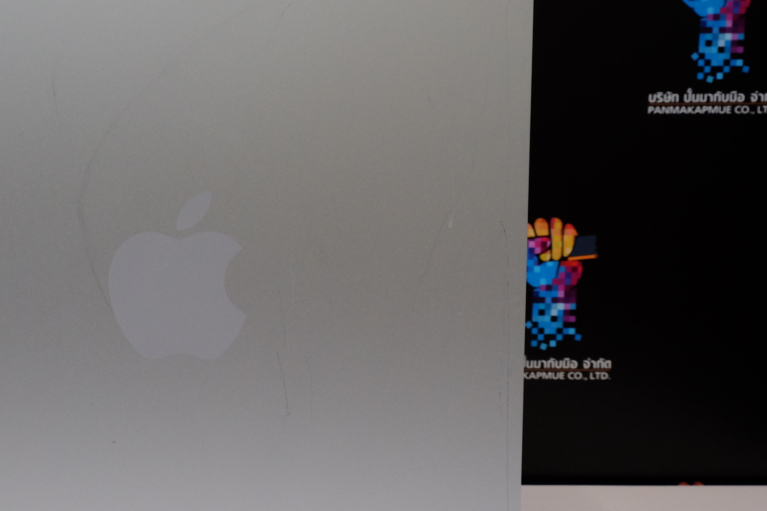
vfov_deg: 24.6
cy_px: 293
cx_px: 168
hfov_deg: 35.2
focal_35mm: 55
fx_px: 1172
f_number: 6.4
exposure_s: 1/100
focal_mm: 22.3
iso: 2500
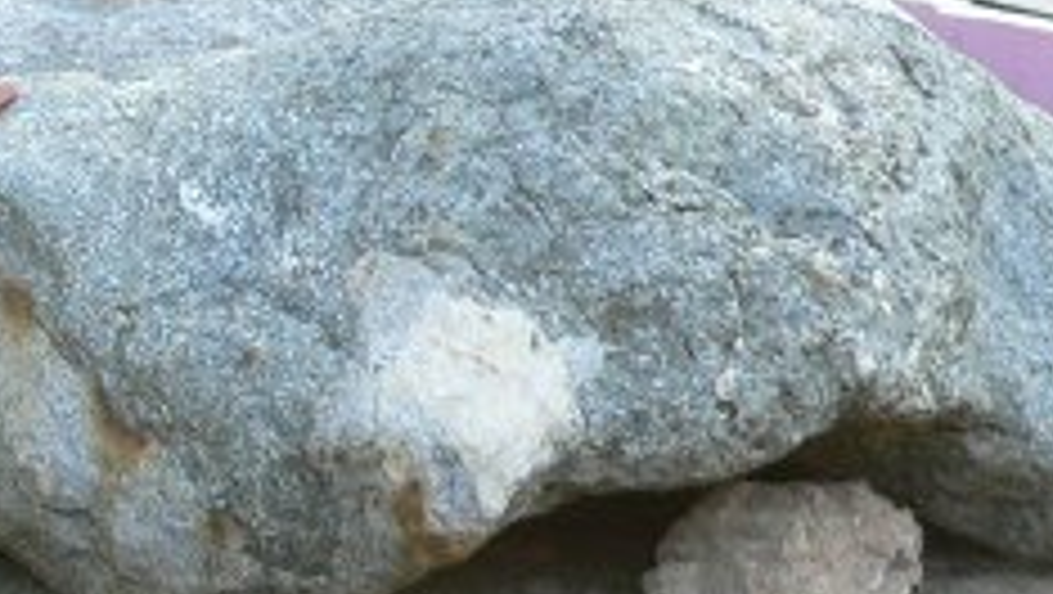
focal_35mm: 190
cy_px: 112
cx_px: -472
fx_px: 5309
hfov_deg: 10.9
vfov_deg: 6.4
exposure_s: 1/80
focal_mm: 8.5
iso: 80
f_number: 2.8
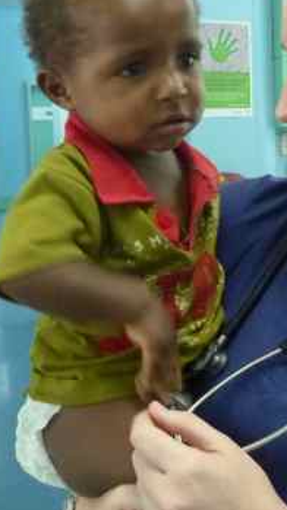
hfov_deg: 23.7
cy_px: 193
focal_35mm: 50
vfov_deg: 41.1
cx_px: 217
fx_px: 677
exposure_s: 1/30
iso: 800
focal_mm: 4.5
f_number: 2.8
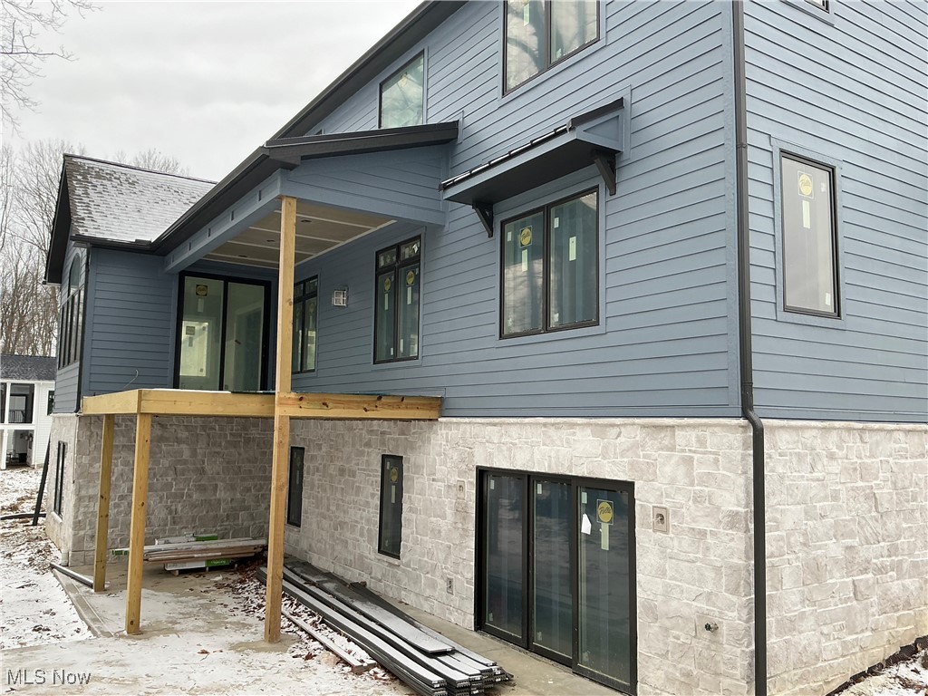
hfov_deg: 63.4
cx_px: 464
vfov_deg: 49.7
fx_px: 751
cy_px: 348
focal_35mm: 28
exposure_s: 1/268
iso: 25
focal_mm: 3
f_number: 1.8
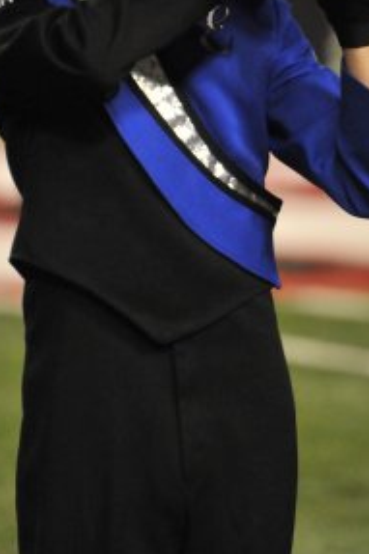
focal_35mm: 628
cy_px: 69
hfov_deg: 2.2
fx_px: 9666
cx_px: 175
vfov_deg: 3.3
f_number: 2.8
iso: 1600
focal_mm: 200
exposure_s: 1/640
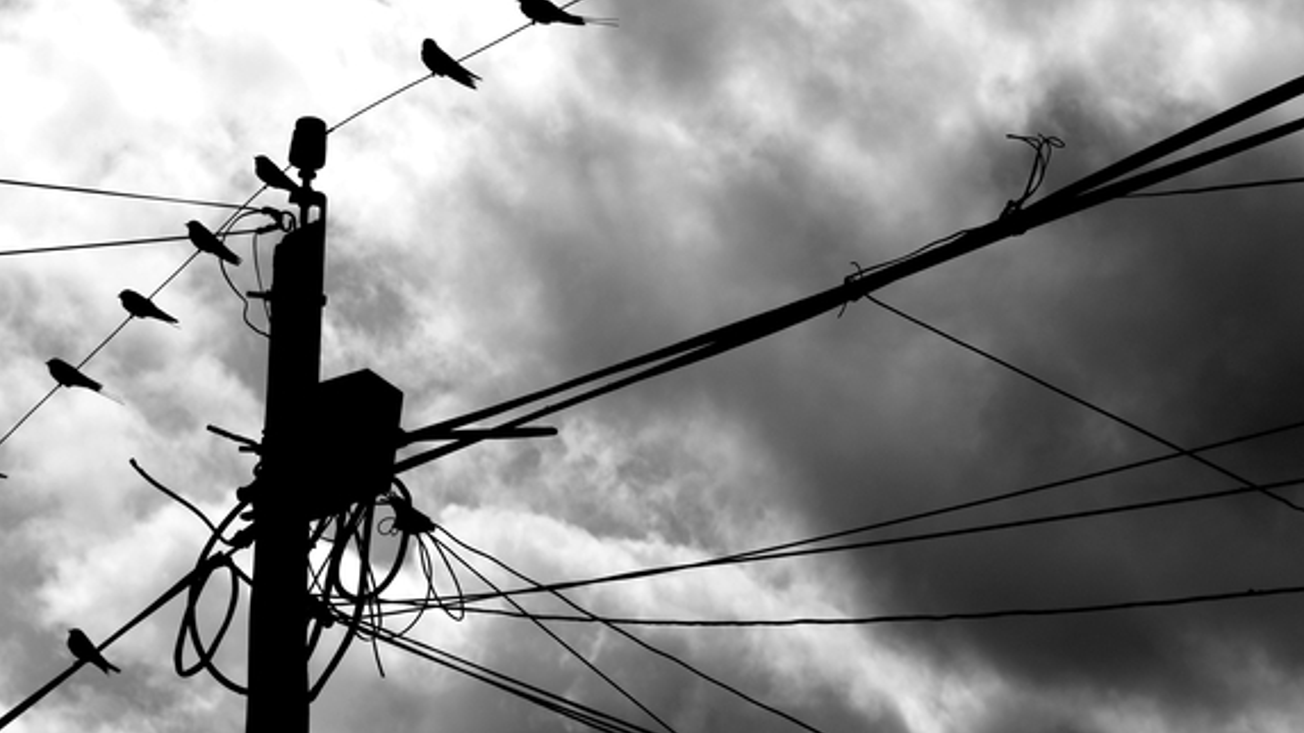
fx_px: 3941
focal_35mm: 114
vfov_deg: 10.6
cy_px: 186
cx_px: 630
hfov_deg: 18.8
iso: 100
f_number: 11
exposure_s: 1/500
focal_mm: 52
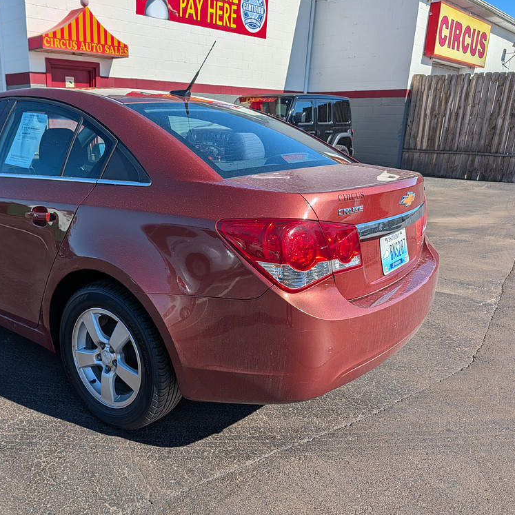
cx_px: 169
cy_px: 262
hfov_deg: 54.4
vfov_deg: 55.6
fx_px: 488
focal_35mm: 29
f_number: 1.68
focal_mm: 6.9
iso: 18
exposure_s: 1/2075
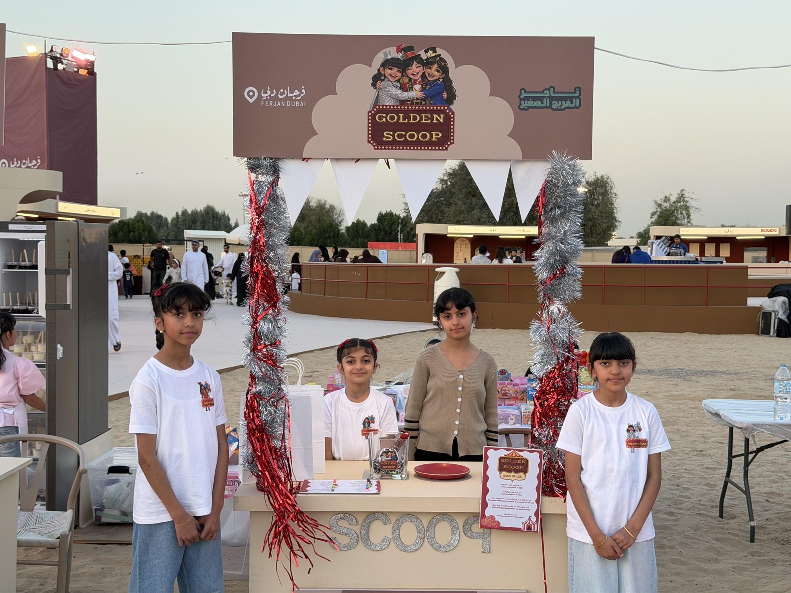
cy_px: 296
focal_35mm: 48
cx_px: 396
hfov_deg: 39.7
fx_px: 1097
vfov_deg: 30.3
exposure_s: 1/118
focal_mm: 6.76
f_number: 1.78
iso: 50
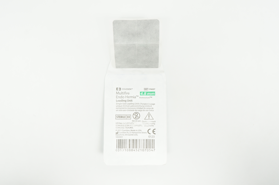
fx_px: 255
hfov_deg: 57.3
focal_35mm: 33
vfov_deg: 39.9
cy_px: 92
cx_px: 140
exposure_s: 1/15
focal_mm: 22
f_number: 9
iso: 400
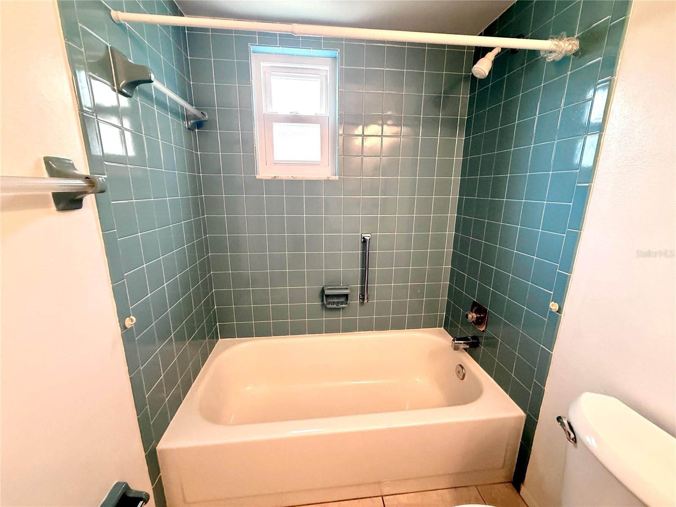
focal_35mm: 14
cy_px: 254
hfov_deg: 102.1
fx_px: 273
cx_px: 338
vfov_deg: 85.7
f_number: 2.2
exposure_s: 1/120
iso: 320
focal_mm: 2.22
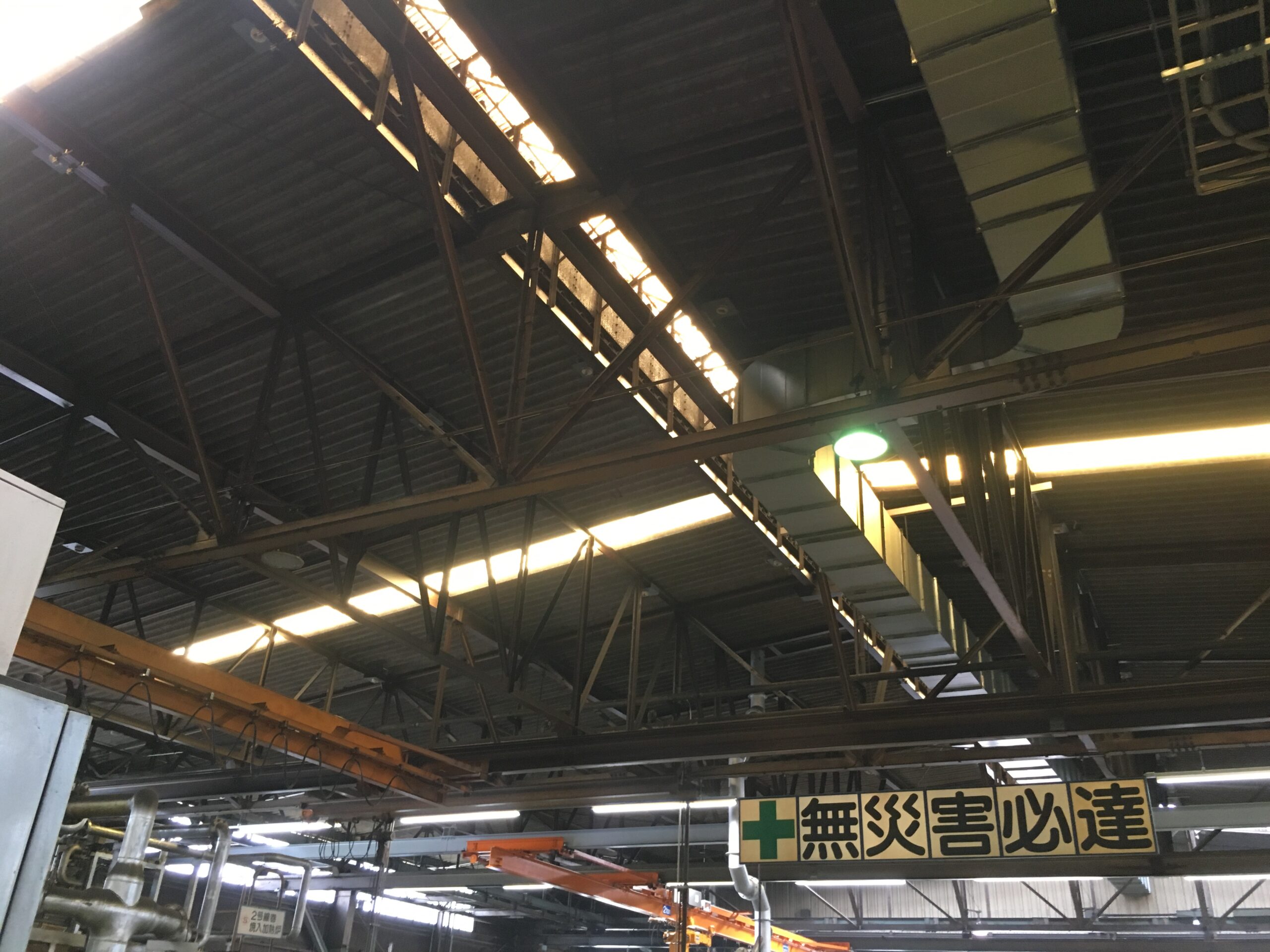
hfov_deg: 61.7
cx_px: 635
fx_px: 1064
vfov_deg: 48.2
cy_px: 476
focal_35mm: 29
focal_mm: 4.15
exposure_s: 1/30
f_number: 2.2
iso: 125
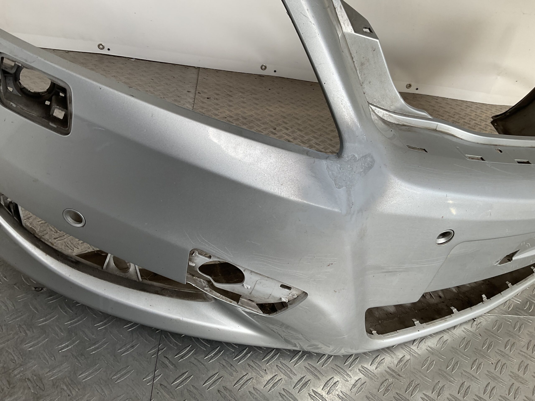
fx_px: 448
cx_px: 268
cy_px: 200
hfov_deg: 61.7
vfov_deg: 48.2
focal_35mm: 29
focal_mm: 3
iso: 25
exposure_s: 1/100
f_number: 1.8
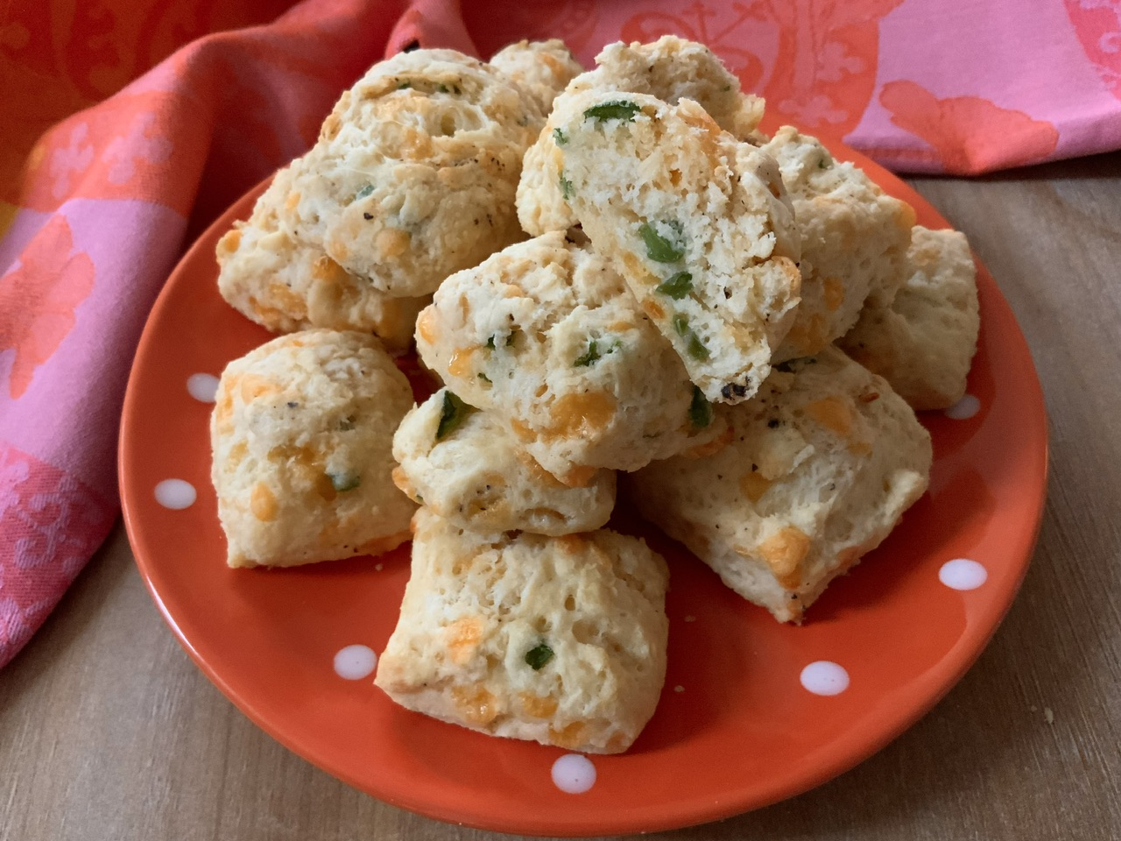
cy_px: 420
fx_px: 939
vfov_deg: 48.2
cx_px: 560
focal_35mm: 29
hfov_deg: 61.7
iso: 250
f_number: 1.8
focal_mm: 3
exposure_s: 1/30
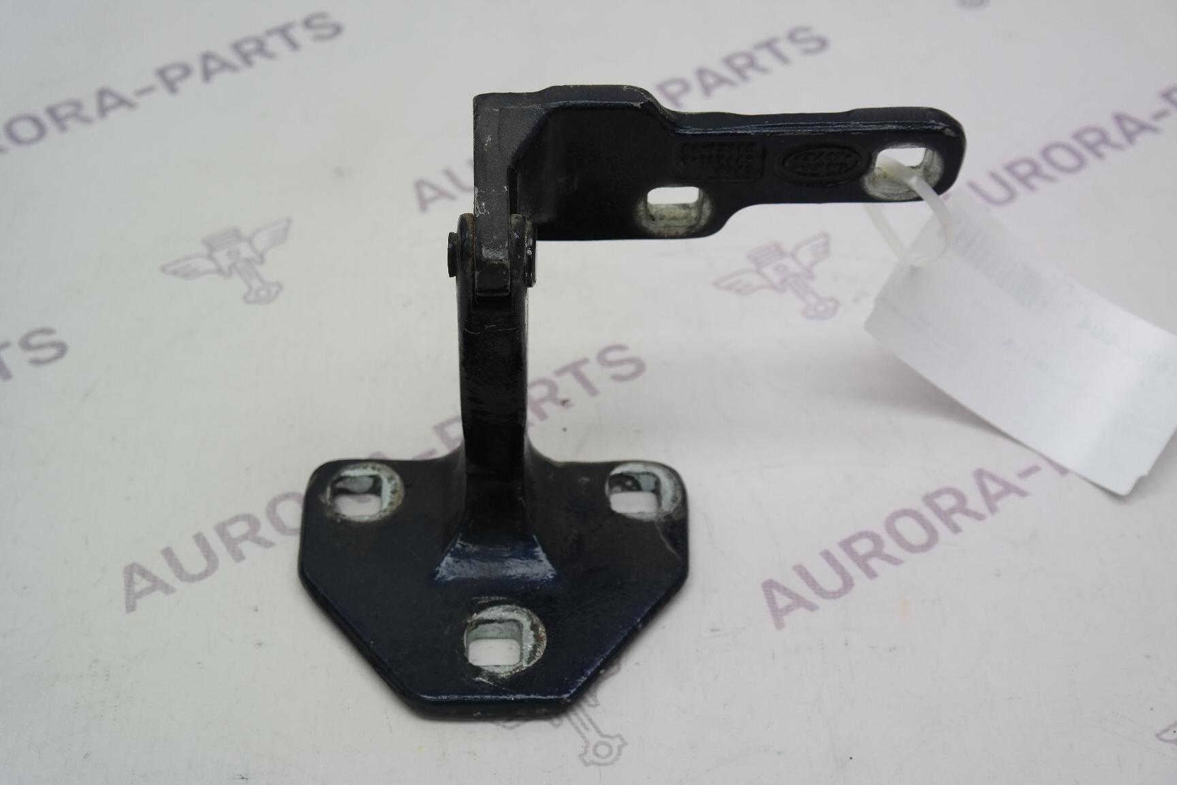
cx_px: 588
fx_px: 1831
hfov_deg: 35.6
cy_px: 392
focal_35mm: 56
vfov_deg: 24.2
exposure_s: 1/80
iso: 200
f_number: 4.5
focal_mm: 37
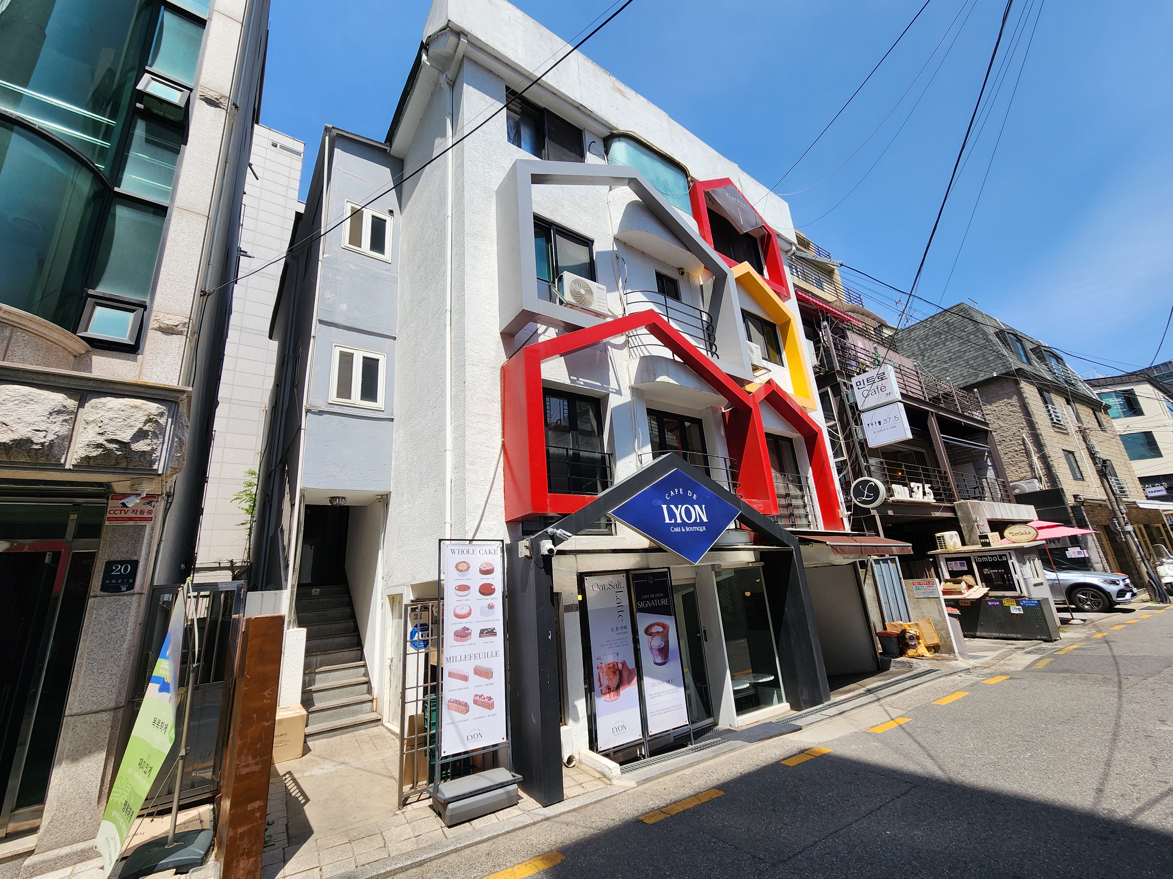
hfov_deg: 106.2
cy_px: 440
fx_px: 441
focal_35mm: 13
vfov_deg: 89.9
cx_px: 586
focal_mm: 2.2
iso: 50
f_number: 2.2
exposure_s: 1/1593
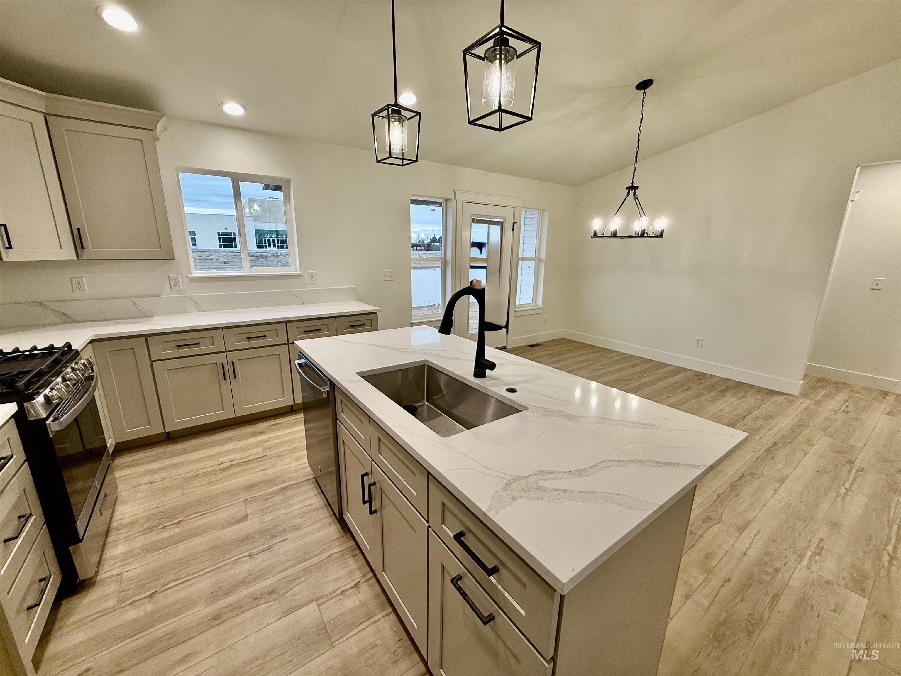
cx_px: 450
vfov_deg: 85.7
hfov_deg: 102.1
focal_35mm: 14
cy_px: 338
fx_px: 364
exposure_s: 1/120
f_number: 2.2
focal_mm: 2.22
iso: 80
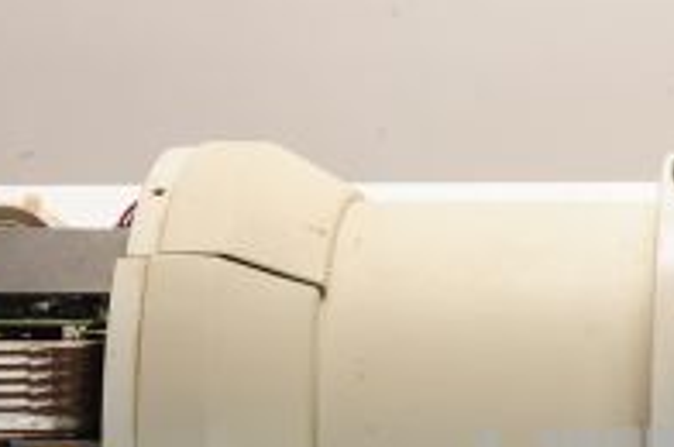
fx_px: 2860
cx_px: 818
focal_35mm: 153
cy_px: 511
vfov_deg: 8.8
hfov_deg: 13.1
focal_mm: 50
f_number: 16
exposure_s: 1/160
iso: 320
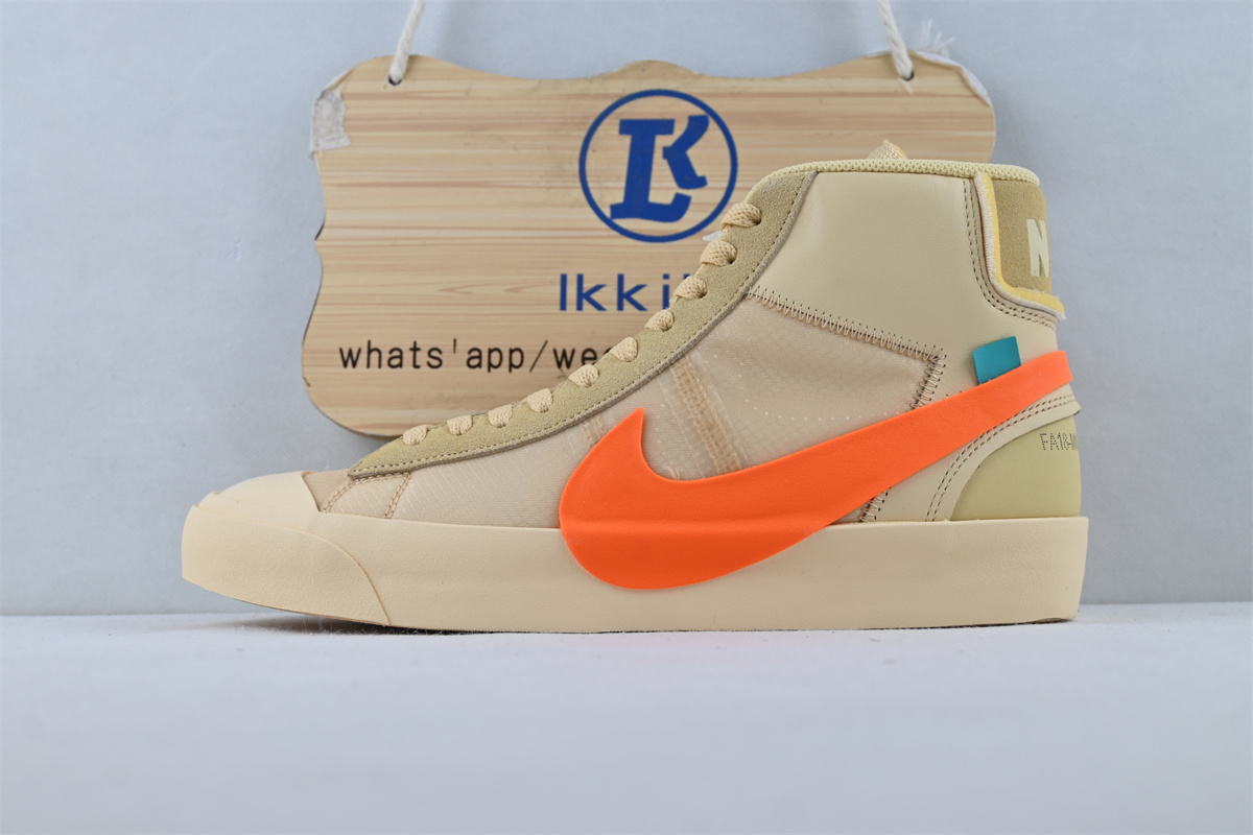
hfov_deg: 46.4
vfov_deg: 31.9
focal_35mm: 42
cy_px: 418
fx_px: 1462
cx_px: 626
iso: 100
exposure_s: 1/100
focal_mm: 28
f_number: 4.5
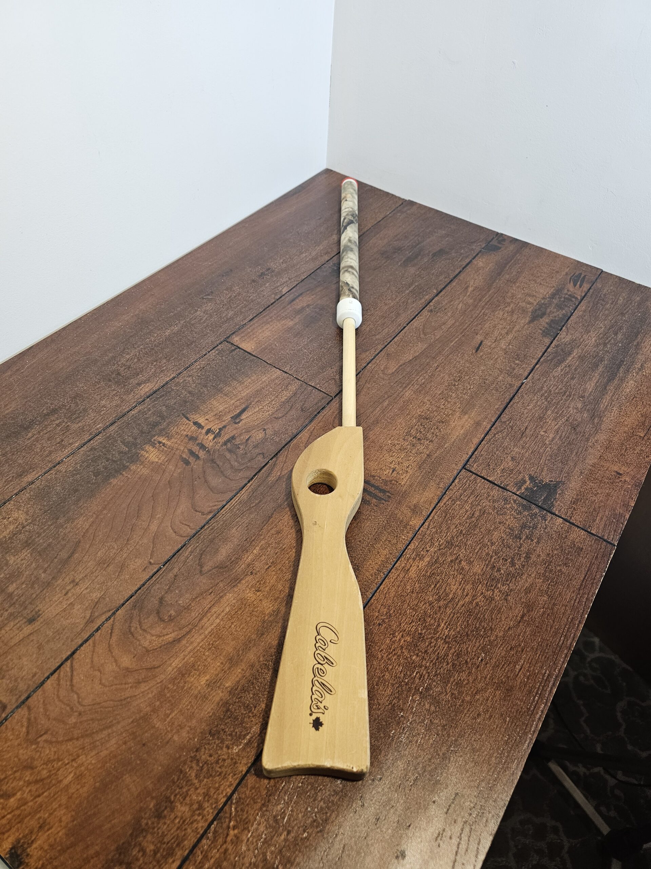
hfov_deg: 58.9
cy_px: 434
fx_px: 577
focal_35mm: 23
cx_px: 326
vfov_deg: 73.9
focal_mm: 6.3
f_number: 1.7
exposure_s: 1/120
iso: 250
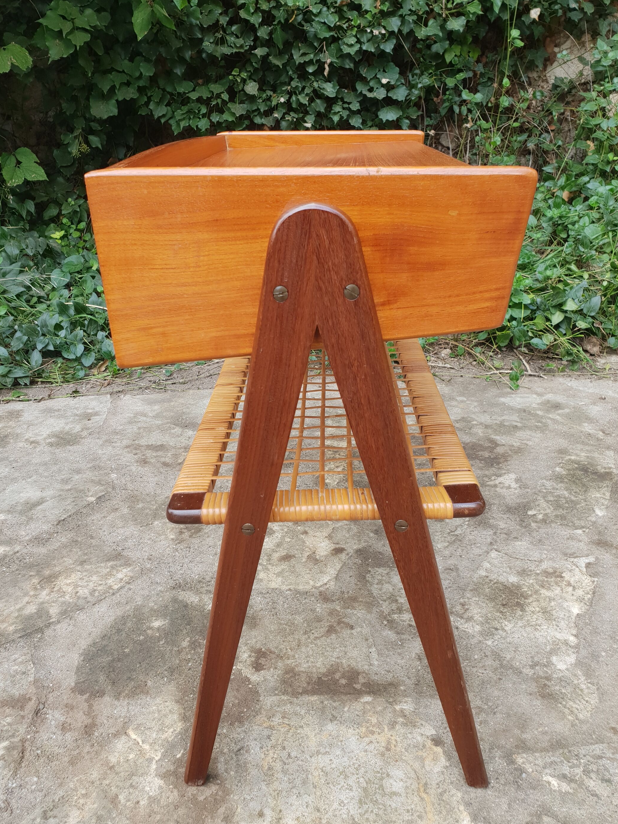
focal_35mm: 27
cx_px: 305
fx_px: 643
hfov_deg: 51.4
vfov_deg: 65.3
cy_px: 412
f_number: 2.4
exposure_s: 1/100
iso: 50
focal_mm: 4.3
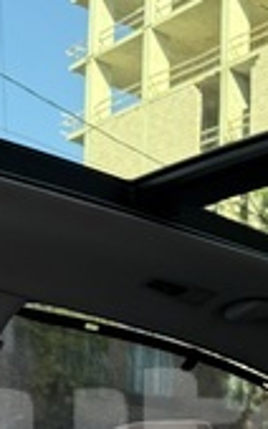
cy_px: 434
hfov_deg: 13.8
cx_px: 369
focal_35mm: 90
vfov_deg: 22.2
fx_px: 1054
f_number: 1.78
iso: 160
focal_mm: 6.76
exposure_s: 1/121
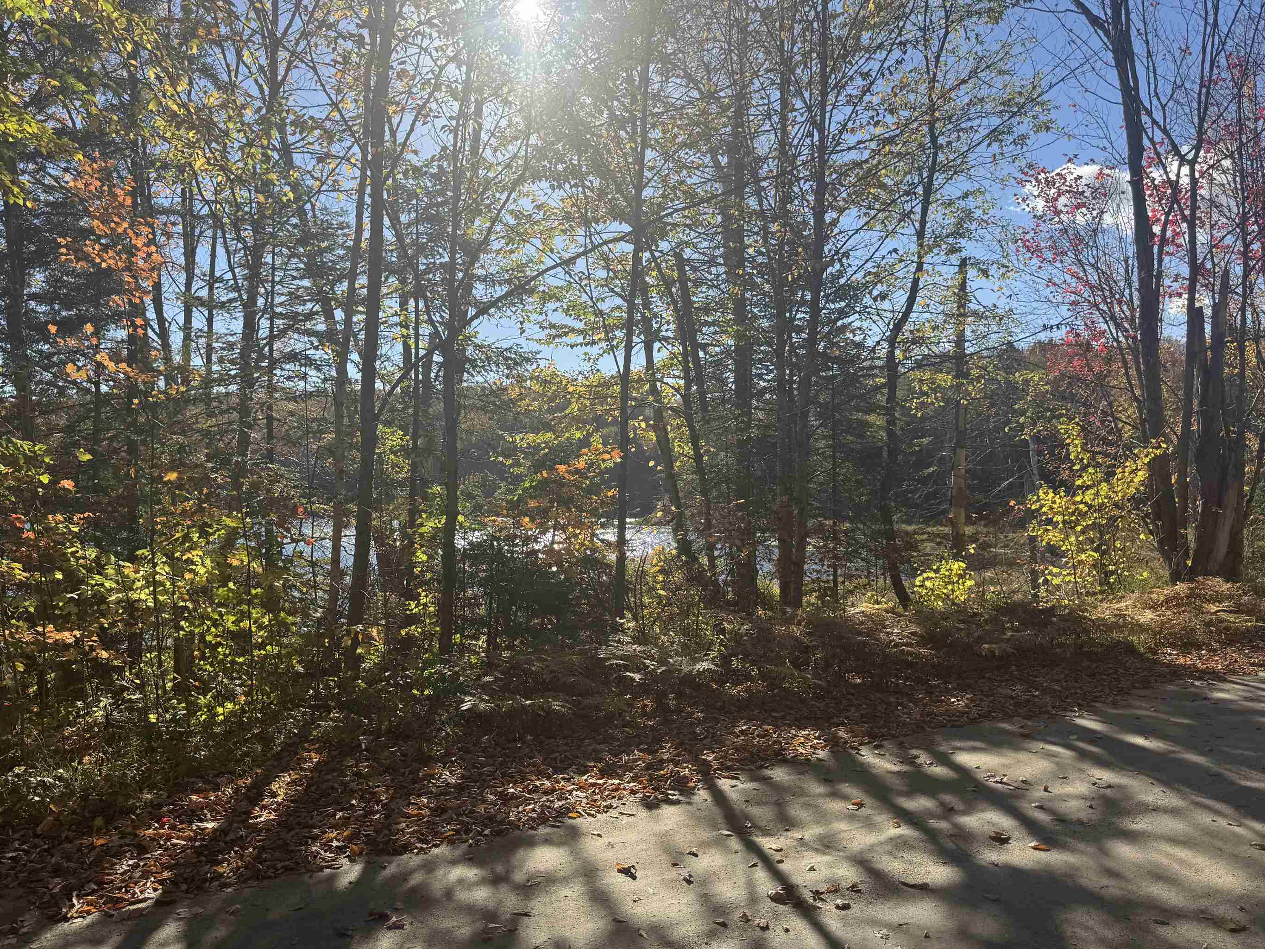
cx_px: 589
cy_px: 444
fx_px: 987
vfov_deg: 51.3
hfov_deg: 65.3
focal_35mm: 27
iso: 80
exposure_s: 1/3802
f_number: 1.78
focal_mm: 6.76
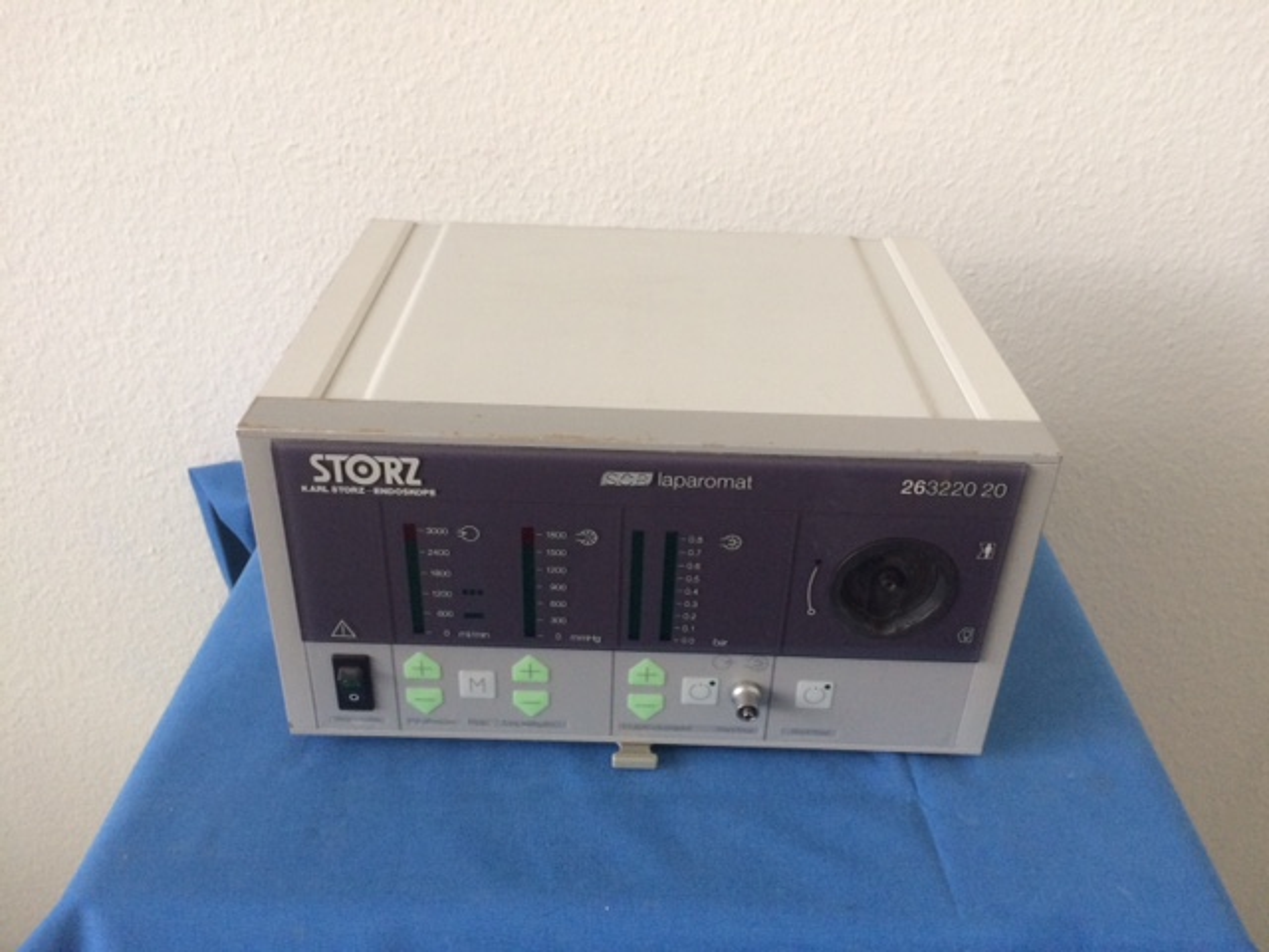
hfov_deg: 61.7
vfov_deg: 48.2
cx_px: 634
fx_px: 1063
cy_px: 476
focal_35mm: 29
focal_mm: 4.15
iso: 160
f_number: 2.2
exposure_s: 1/30
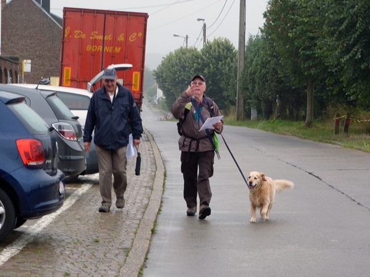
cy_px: 138
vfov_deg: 12.1
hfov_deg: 16.1
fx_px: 1304
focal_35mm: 122
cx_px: 185
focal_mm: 21.9
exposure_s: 1/80
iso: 100
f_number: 3.6
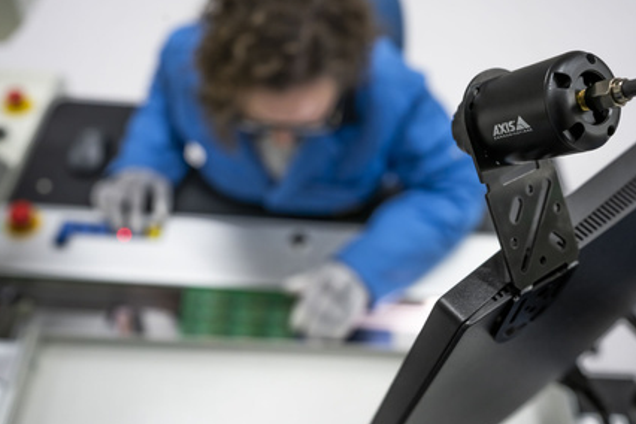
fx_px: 654
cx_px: 314
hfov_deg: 51.9
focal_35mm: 37
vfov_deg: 35.9
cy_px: 215
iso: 1250
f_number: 6.3
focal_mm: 35
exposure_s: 1/60
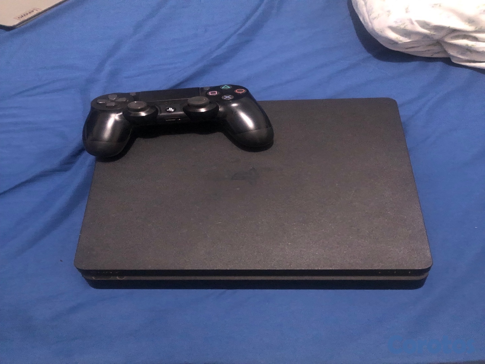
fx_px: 392
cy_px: 182
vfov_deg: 49.7
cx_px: 242
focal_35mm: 28
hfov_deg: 63.4
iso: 160
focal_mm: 3.99
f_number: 1.8
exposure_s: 1/4
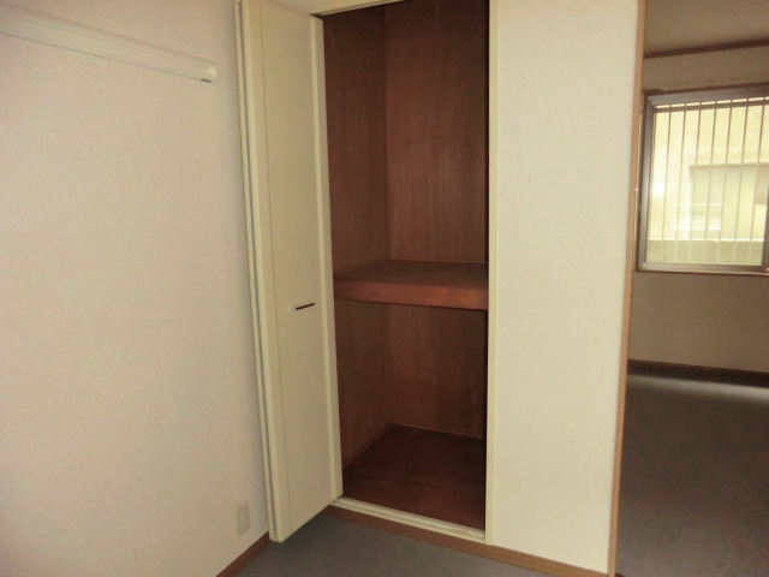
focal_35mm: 24
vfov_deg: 56.8
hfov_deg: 71.6
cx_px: 384
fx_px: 533
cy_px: 288
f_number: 3.2
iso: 400
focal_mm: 4.3
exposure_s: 1/50
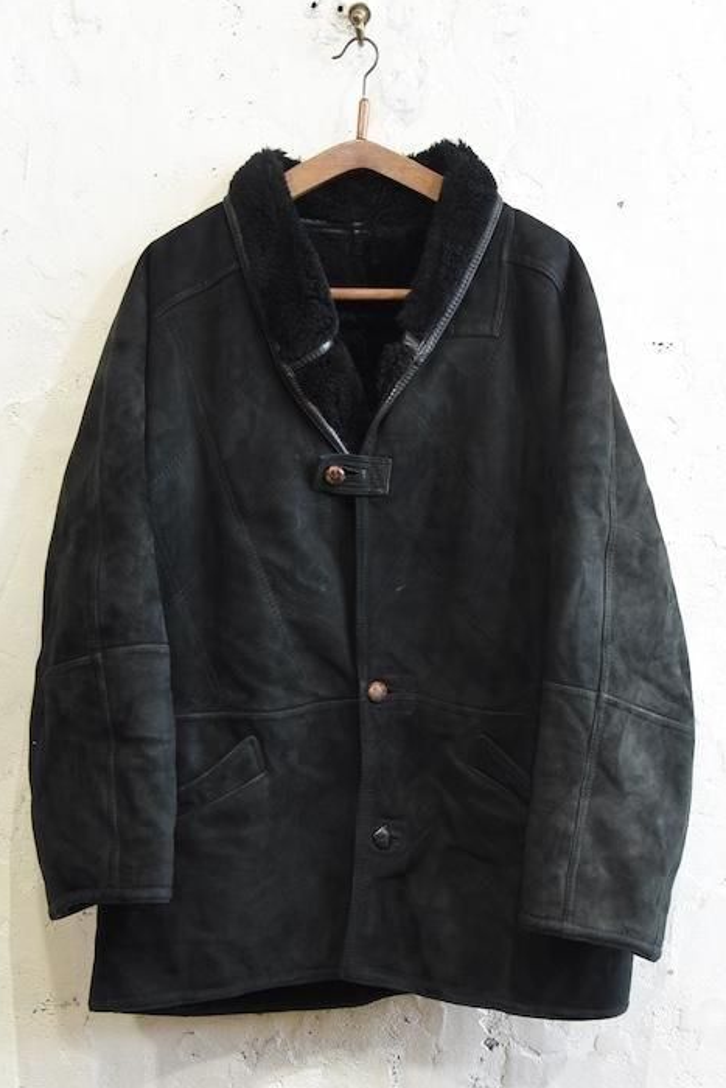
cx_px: 361
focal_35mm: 43
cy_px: 553
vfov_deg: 45.4
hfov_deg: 31.2
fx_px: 1300
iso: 4000
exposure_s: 1/80
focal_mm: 40
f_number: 5.6
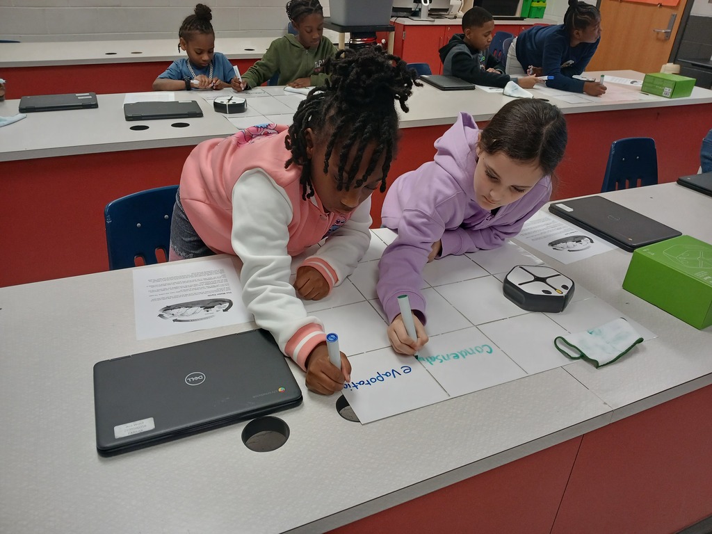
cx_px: 356
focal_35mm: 26
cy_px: 267
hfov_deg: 67.3
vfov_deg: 53.1
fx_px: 535
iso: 200
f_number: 1.8
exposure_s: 1/60
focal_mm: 3.98
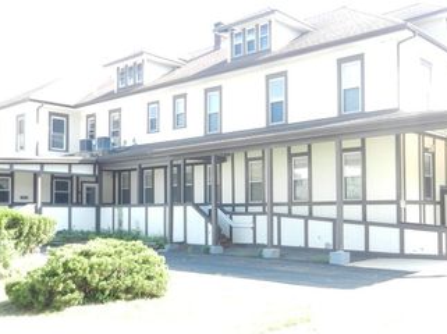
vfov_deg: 36.7
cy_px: 194
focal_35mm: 39
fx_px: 503
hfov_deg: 47.1
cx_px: 302
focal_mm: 4.5
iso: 160
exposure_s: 1/125
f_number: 3.5
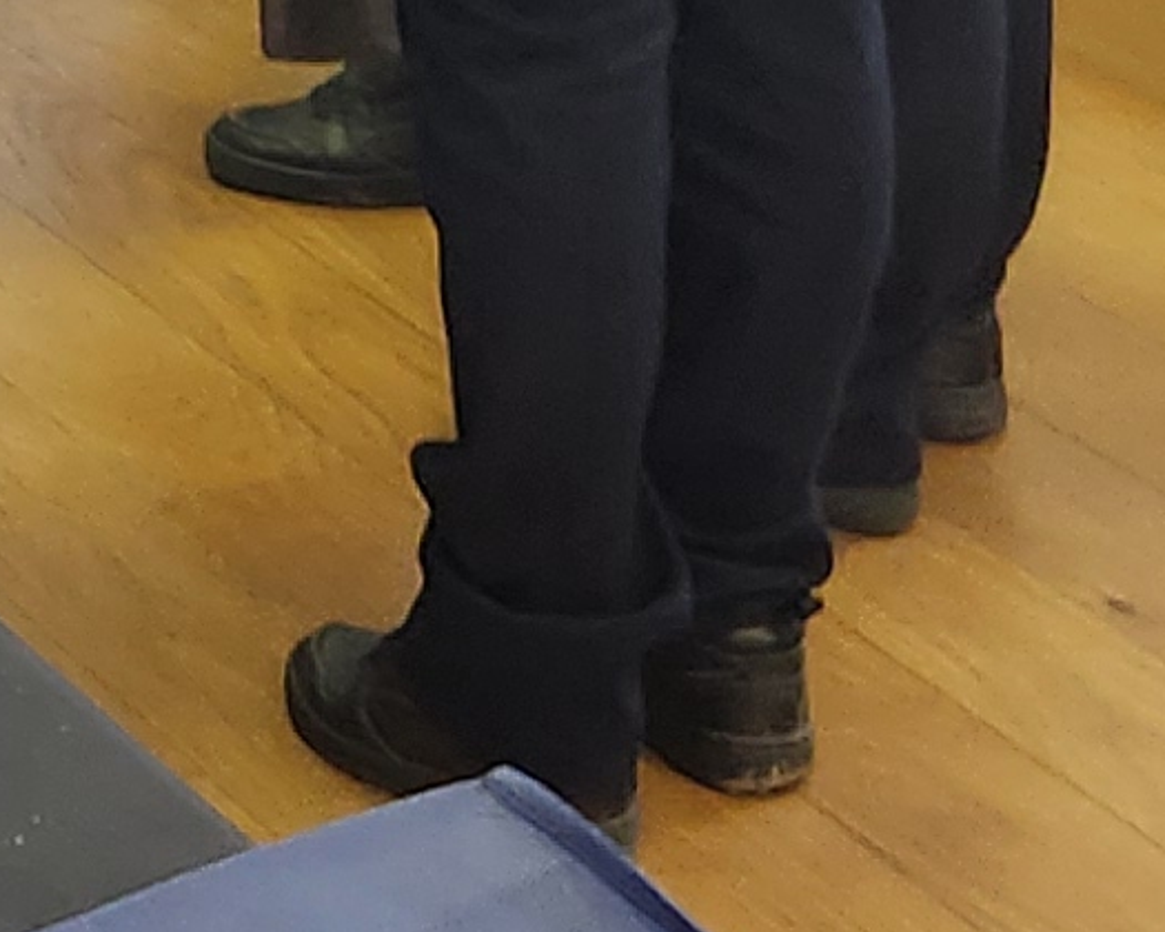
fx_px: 5896
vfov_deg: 8.6
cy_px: -830
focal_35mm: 171
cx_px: -808
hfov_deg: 10.7
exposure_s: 1/100
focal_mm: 5.4
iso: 250
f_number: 1.8
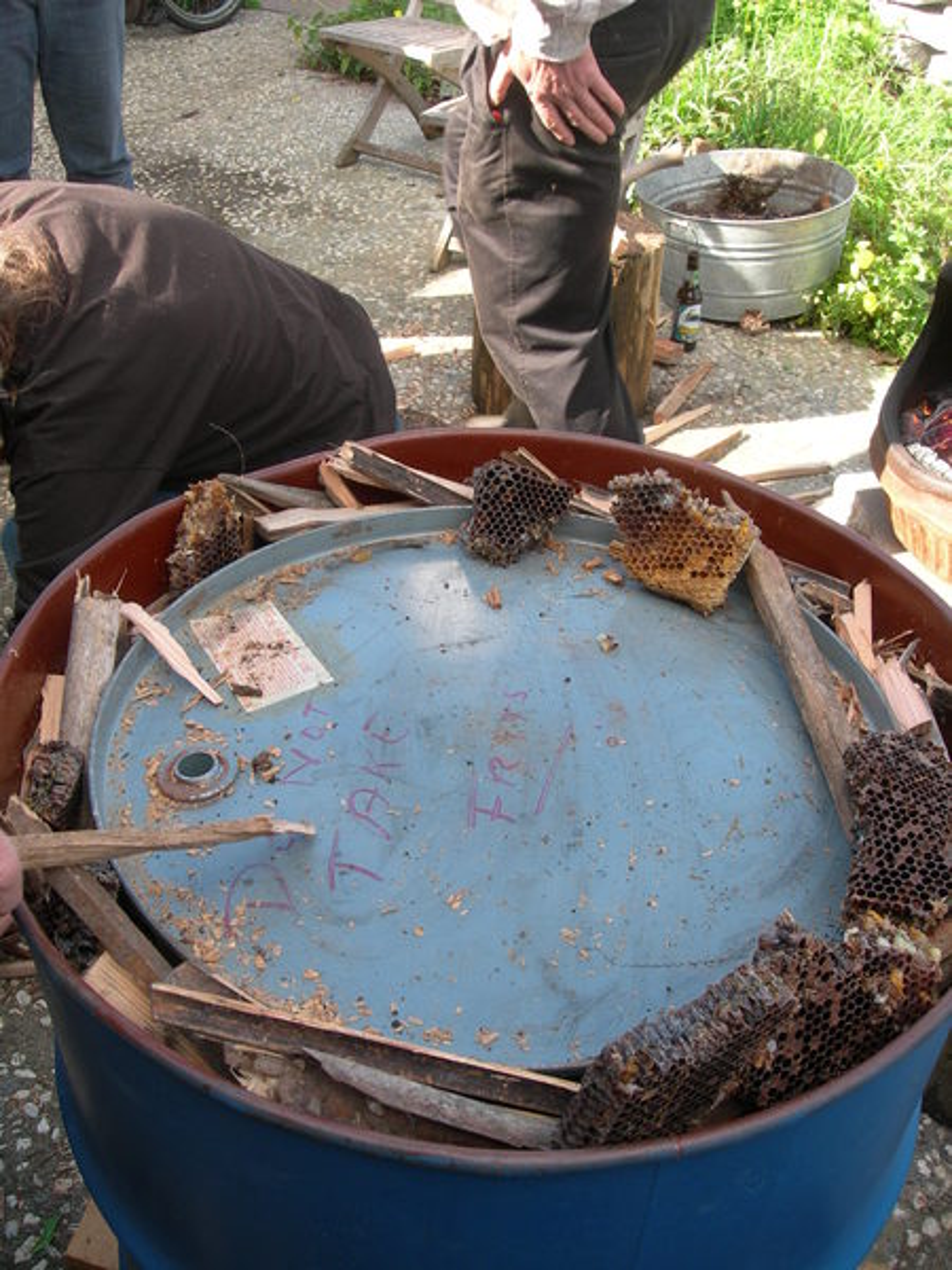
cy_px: 635
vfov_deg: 49.0
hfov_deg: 37.7
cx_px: 476
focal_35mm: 38
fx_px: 1393
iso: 50
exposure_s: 1/84.8
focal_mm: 7.8
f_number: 4.8
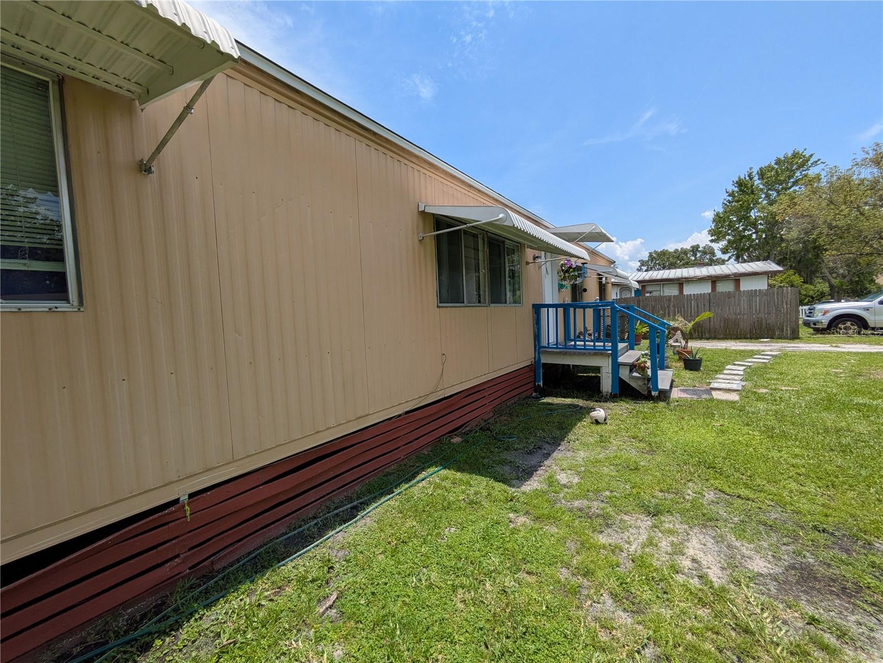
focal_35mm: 14
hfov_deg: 102.1
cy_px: 332
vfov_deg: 85.7
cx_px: 442
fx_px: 357
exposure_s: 1/2237
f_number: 2.2
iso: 50
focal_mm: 1.83
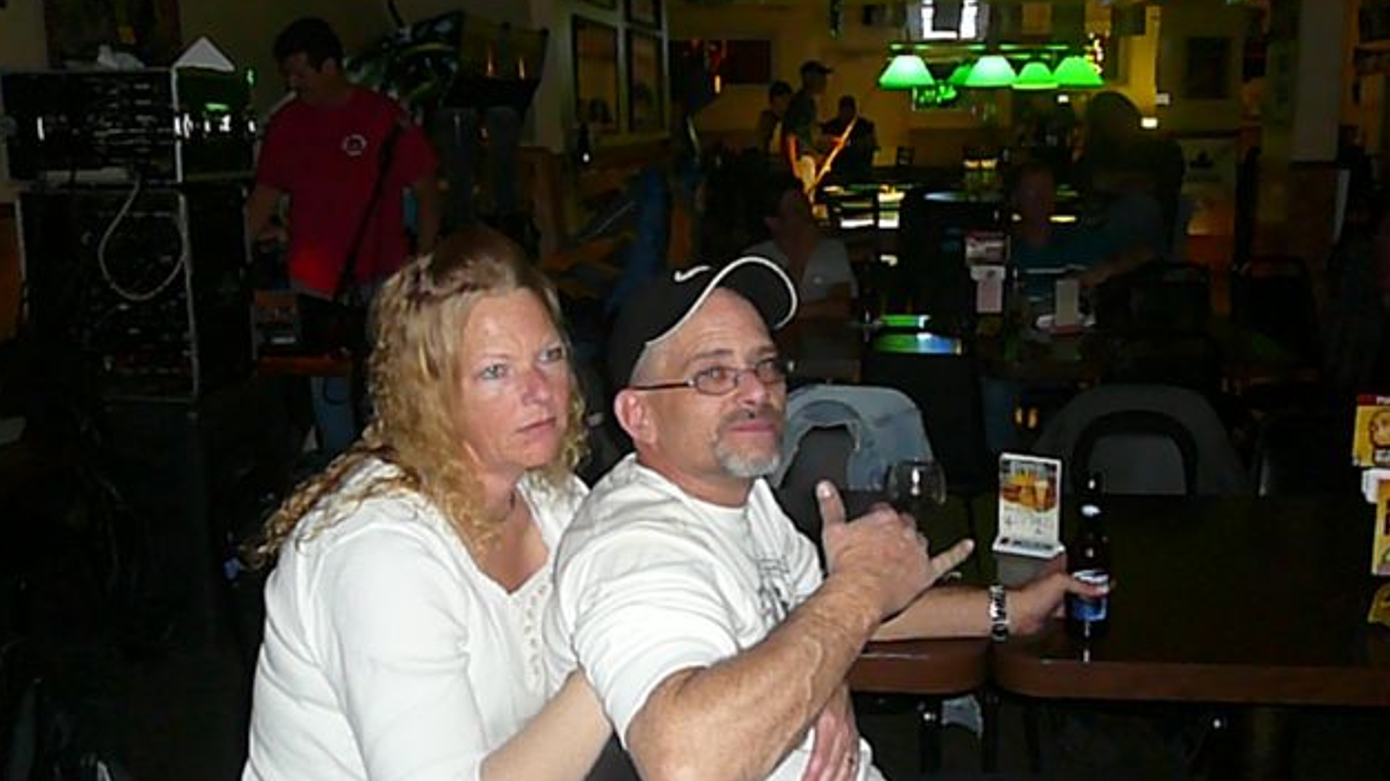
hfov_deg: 51.6
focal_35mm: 39
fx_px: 1437
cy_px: 430
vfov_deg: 30.4
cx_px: 684
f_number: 2.8
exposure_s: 1/30
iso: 800
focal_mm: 5.2
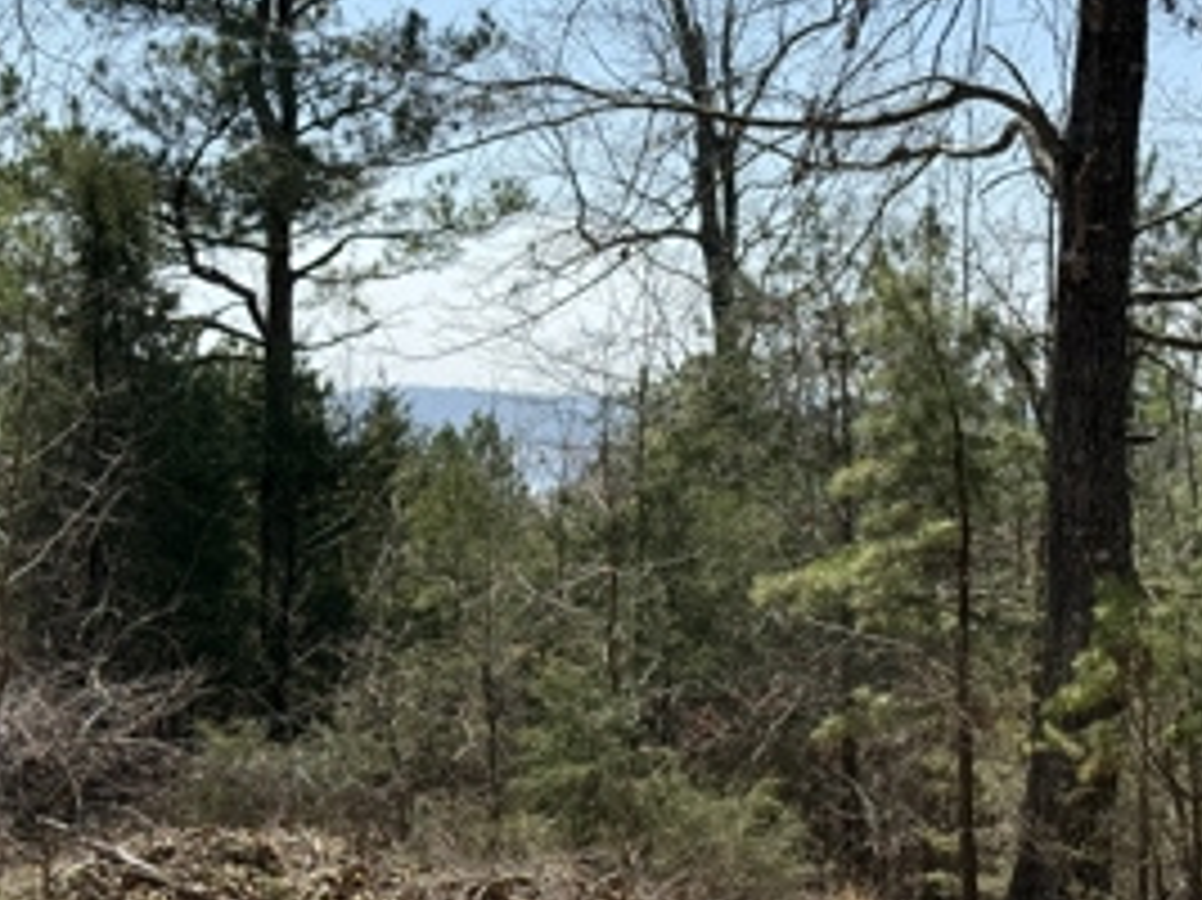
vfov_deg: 20.4
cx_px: 635
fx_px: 2499
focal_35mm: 72
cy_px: 531
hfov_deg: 27.0
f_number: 1.78
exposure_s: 1/3891
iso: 80
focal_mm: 6.76
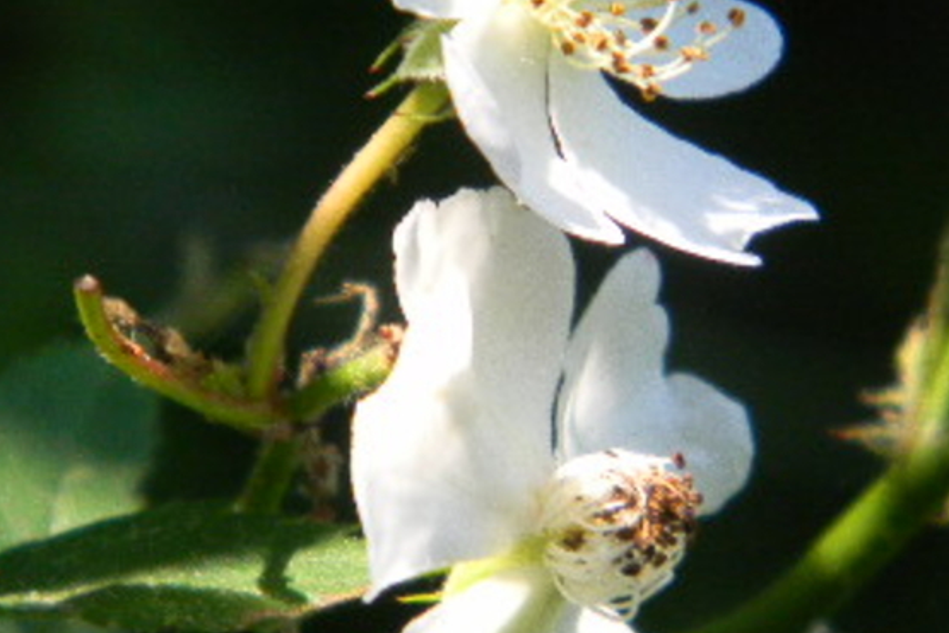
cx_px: 545
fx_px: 10306
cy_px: 357
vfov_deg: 3.5
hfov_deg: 5.3
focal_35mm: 391
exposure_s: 1/124
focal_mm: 33.1
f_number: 5.2
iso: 246
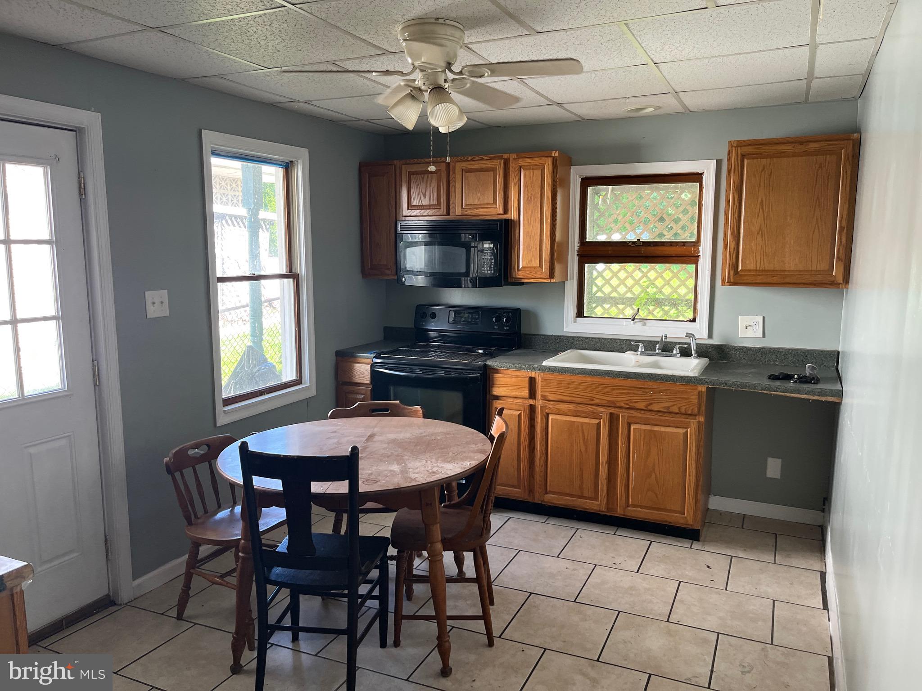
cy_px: 346
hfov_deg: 67.3
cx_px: 461
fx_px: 693
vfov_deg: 53.1
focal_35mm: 26
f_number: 1.6
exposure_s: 1/121
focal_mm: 5.1
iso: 100
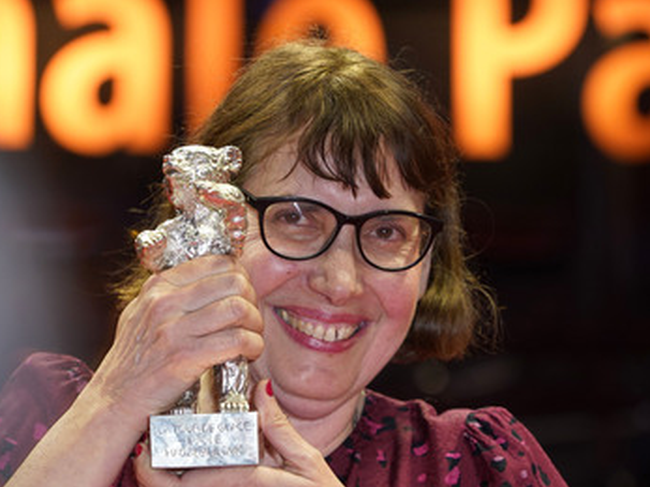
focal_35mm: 186
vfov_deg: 8.0
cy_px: 275
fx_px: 3491
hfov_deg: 10.6
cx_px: 304
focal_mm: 149
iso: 1250
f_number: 5.6
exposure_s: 1/160
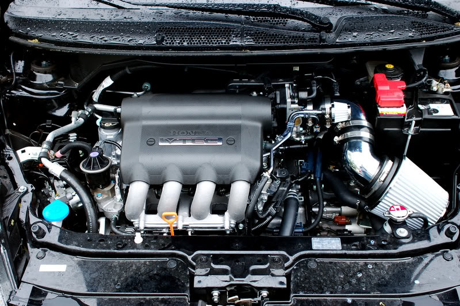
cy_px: 153
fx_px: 536
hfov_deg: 46.4
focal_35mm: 42
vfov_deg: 31.8
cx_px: 230
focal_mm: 28
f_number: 5.6
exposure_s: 1/125
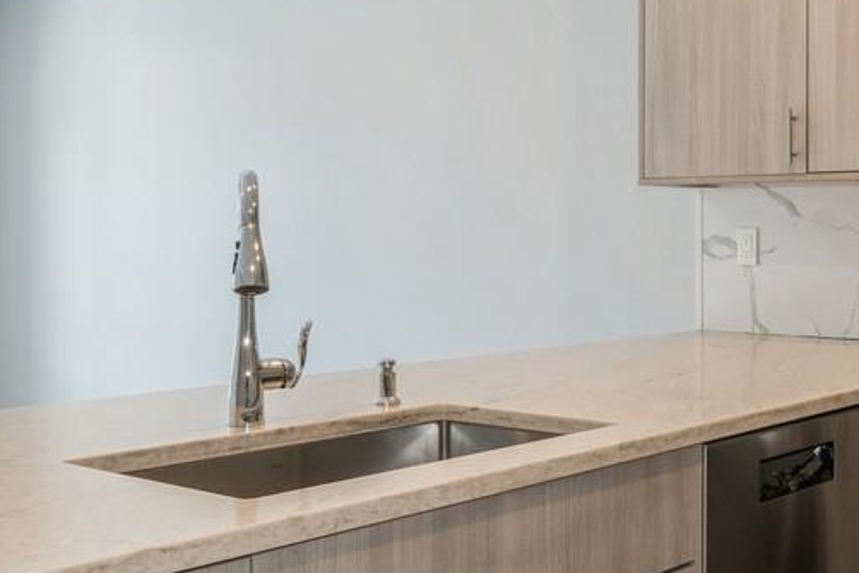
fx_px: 1217
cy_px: 232
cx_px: 613
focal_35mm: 51
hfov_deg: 38.2
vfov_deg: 26.5
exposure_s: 1/4
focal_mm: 16
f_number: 10
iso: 200
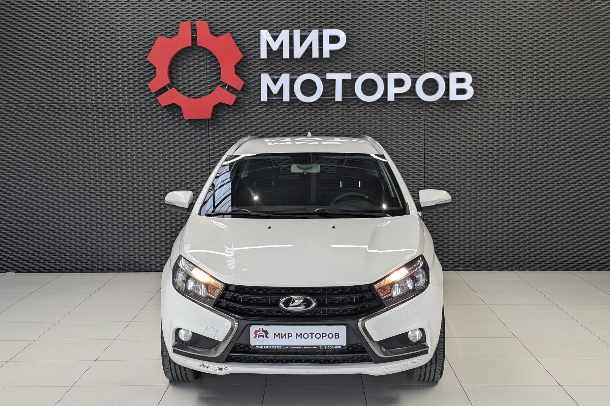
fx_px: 898
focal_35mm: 53
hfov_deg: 37.5
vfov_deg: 25.5
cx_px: 301
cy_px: 216
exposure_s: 1/190
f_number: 1.85
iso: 42
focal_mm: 6.81
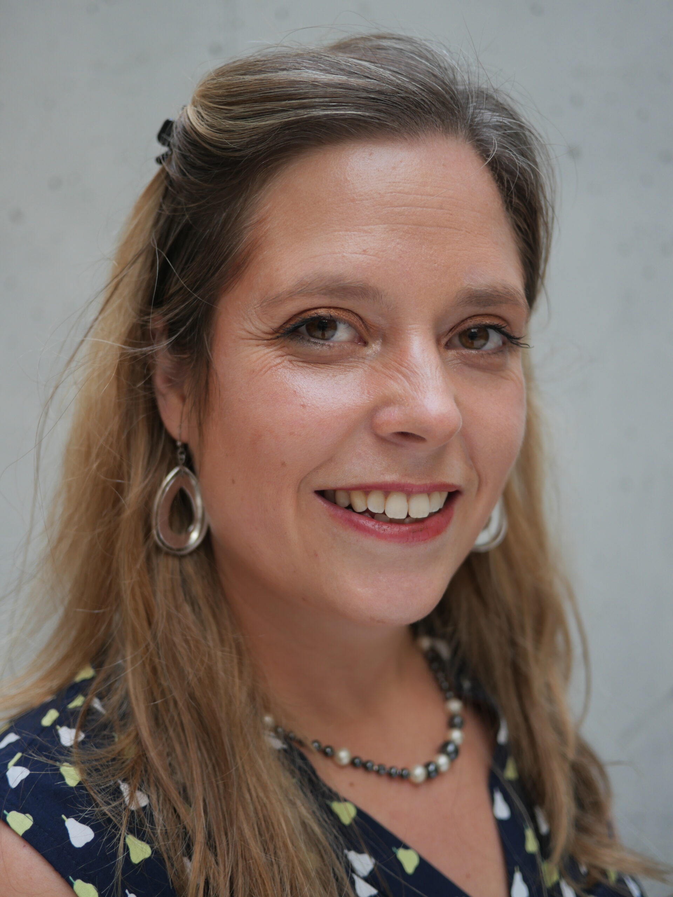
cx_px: 336
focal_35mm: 40
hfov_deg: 36.0
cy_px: 448
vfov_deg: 46.8
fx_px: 1037
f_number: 1.7
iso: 200
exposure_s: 1/160
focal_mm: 20
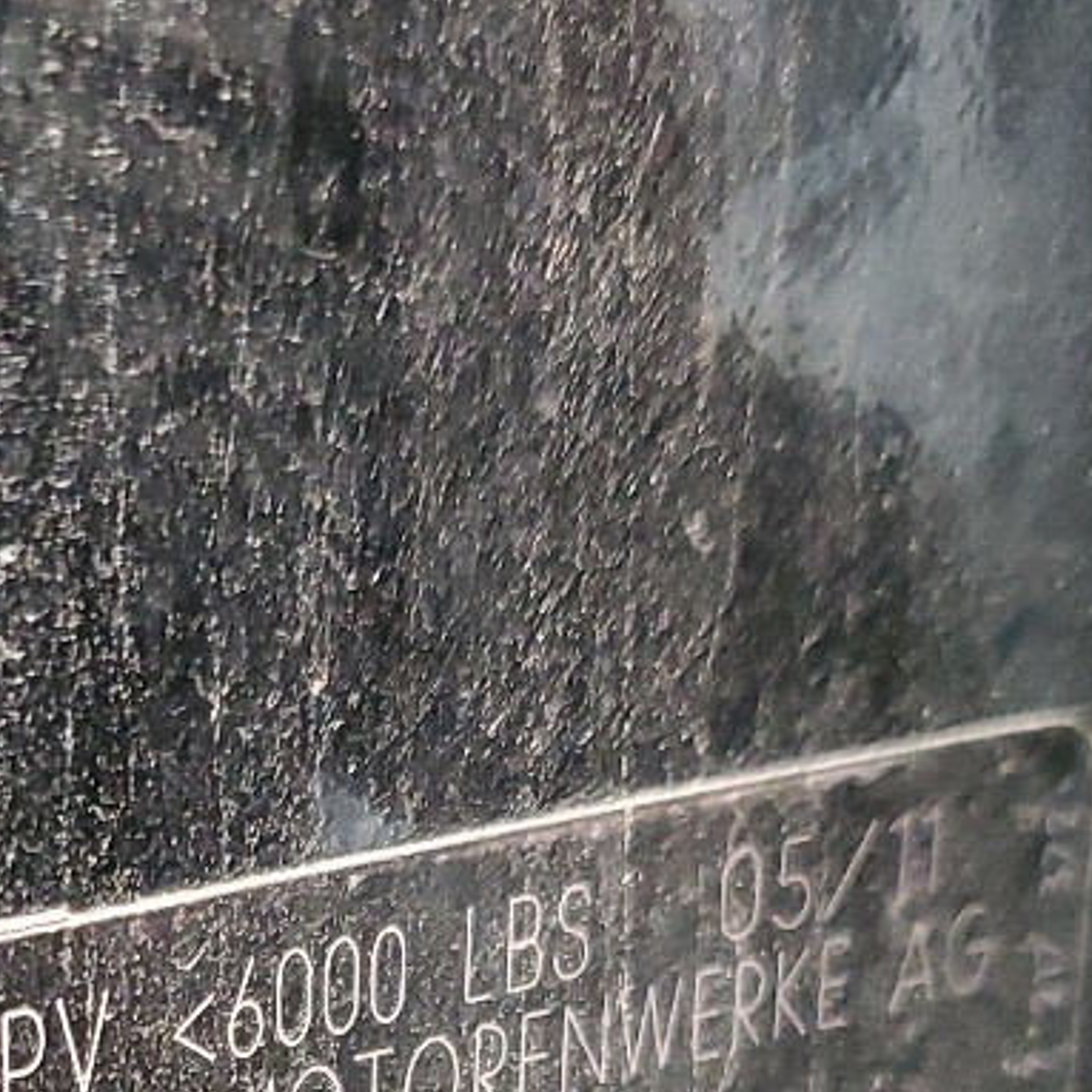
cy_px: 1548
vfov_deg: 16.7
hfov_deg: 17.7
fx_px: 3426
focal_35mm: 96
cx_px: 26
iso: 290
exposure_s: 1/40
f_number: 1.5
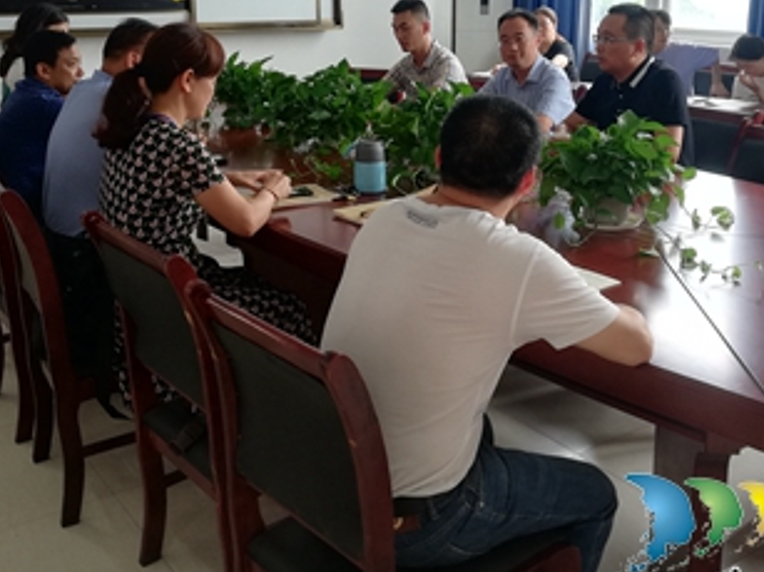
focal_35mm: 44
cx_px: 426
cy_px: 170
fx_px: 971
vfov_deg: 32.5
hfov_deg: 42.9
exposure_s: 1/50
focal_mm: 3.81
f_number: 2.2
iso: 64
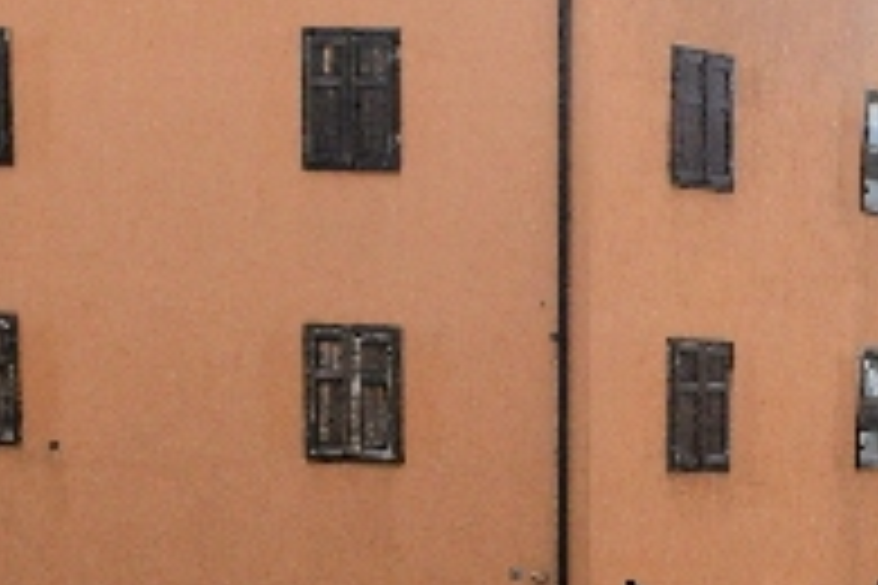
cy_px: 875
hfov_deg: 17.2
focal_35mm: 111
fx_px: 2707
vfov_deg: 11.8
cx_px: 1162
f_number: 9
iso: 100
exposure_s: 1/320
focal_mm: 18
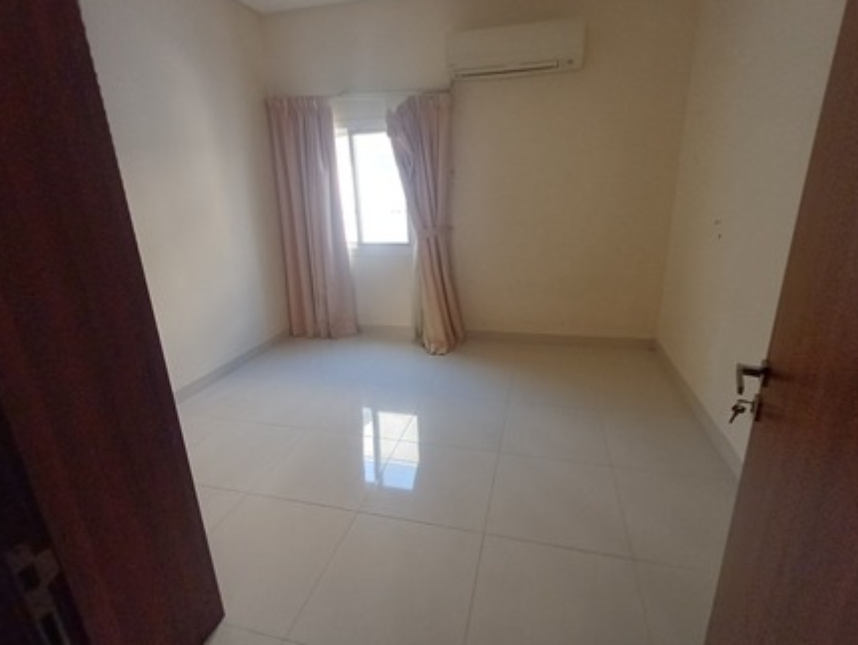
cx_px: 446
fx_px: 422
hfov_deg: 91.0
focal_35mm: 17
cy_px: 332
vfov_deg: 74.8
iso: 160
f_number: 2.2
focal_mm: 1.64
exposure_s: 1/25
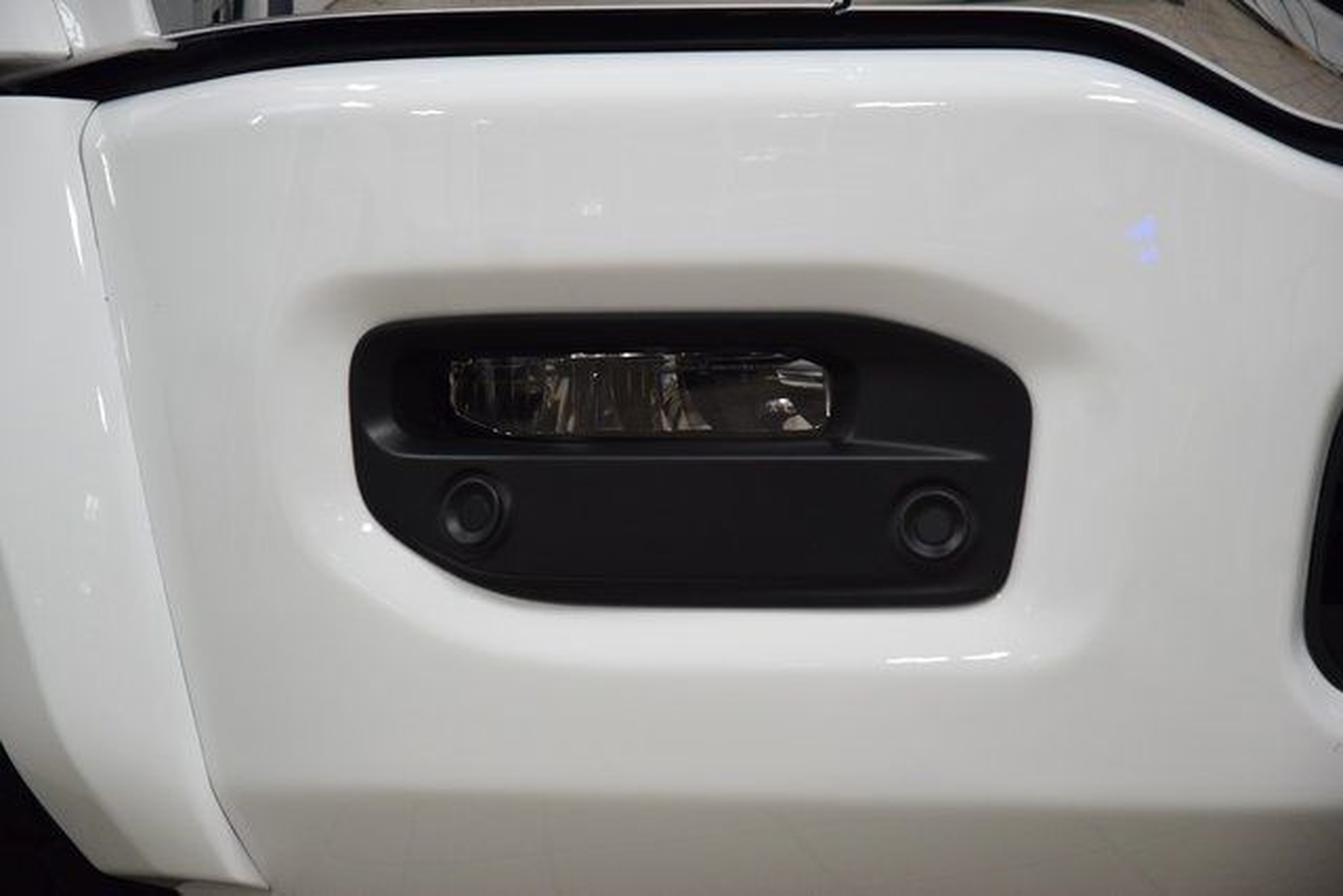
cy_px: 448
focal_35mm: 105
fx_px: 3918
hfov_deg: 19.5
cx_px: 672
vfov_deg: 13.0
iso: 1600
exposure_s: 1/125
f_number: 4.5
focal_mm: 70
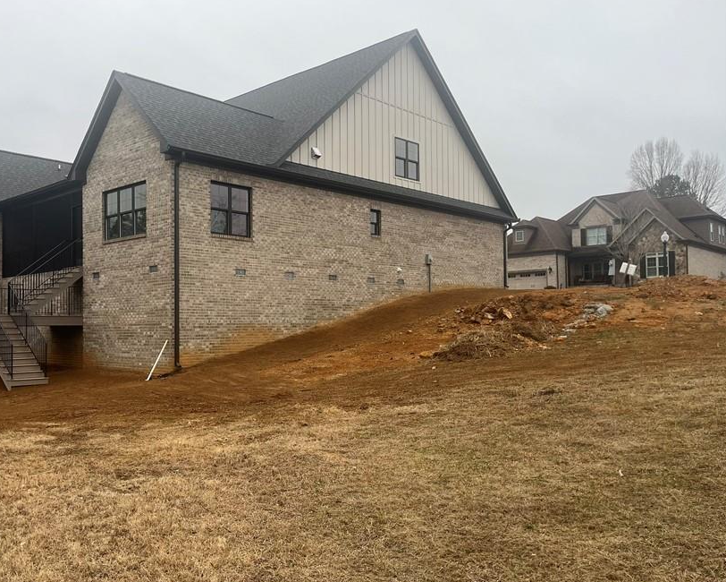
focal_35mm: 32
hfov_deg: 55.0
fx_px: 688
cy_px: 309
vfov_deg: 45.8
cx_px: 274
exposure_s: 1/467
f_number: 1.6
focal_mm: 5.1
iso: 50
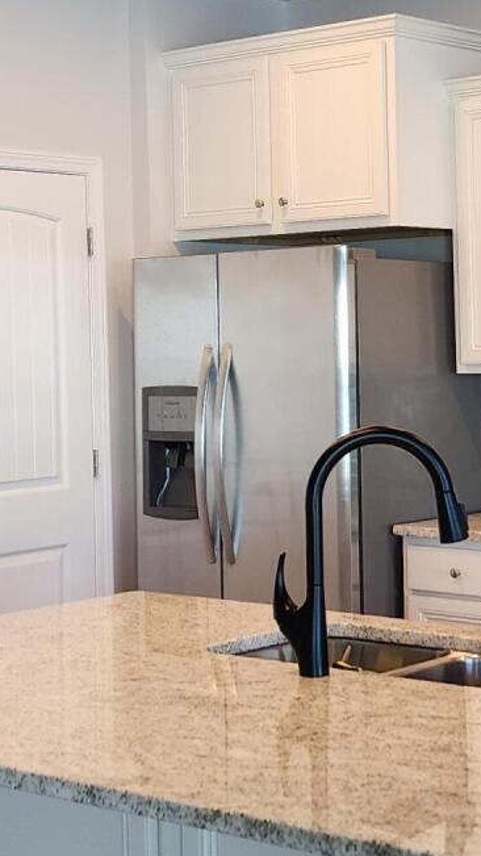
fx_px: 1747
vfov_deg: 27.4
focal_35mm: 77
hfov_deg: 15.6
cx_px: 351
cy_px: 313
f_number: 1.8
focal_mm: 6.4
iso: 160
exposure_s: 1/120
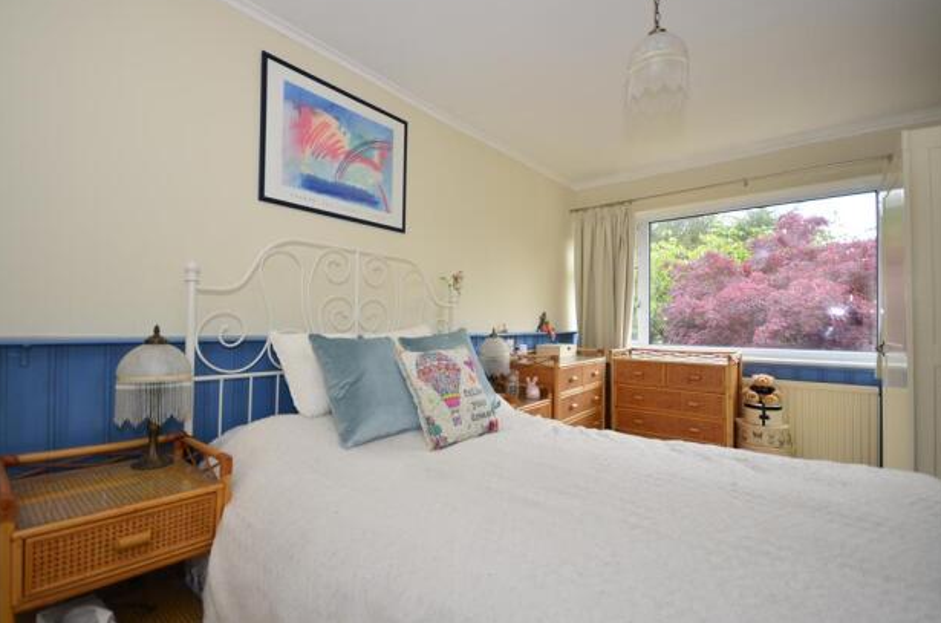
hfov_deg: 96.8
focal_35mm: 16
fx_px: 417
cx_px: 448
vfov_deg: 73.5
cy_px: 309
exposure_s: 1/80
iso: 200
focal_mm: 10
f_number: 5
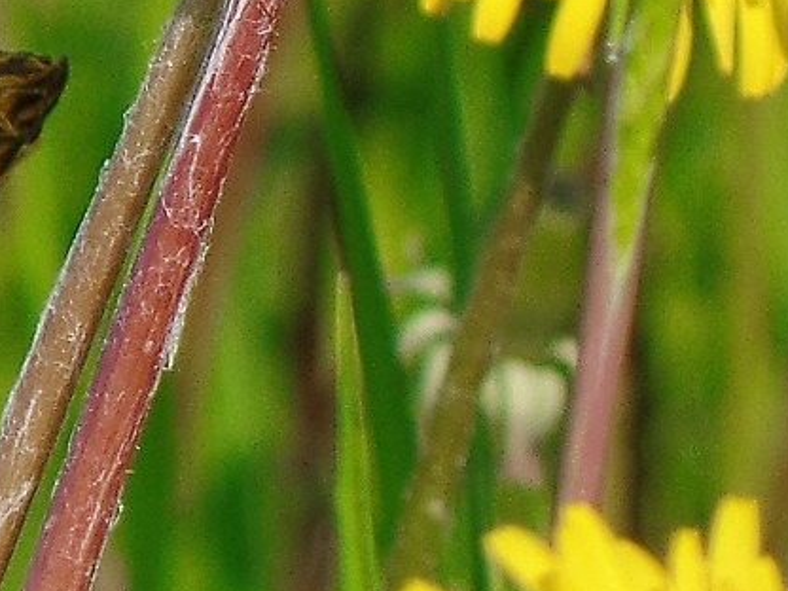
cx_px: 254
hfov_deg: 1.6
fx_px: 28501
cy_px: -303
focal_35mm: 1252
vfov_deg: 1.2
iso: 100
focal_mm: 38.6
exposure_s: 1/750
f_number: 4.8
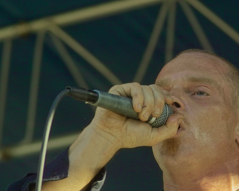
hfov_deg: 6.3
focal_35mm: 305
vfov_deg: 5.1
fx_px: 2157
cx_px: 151
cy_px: 128
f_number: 4
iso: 200
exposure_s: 1/180
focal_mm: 105
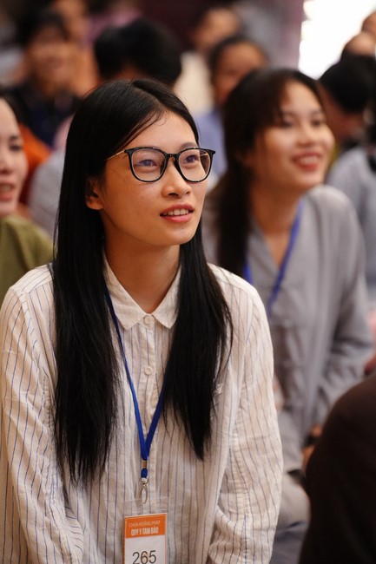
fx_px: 1975
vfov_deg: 16.3
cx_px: 188
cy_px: 282
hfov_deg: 10.9
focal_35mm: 126
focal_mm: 126
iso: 10000
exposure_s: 1/400
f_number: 2.8
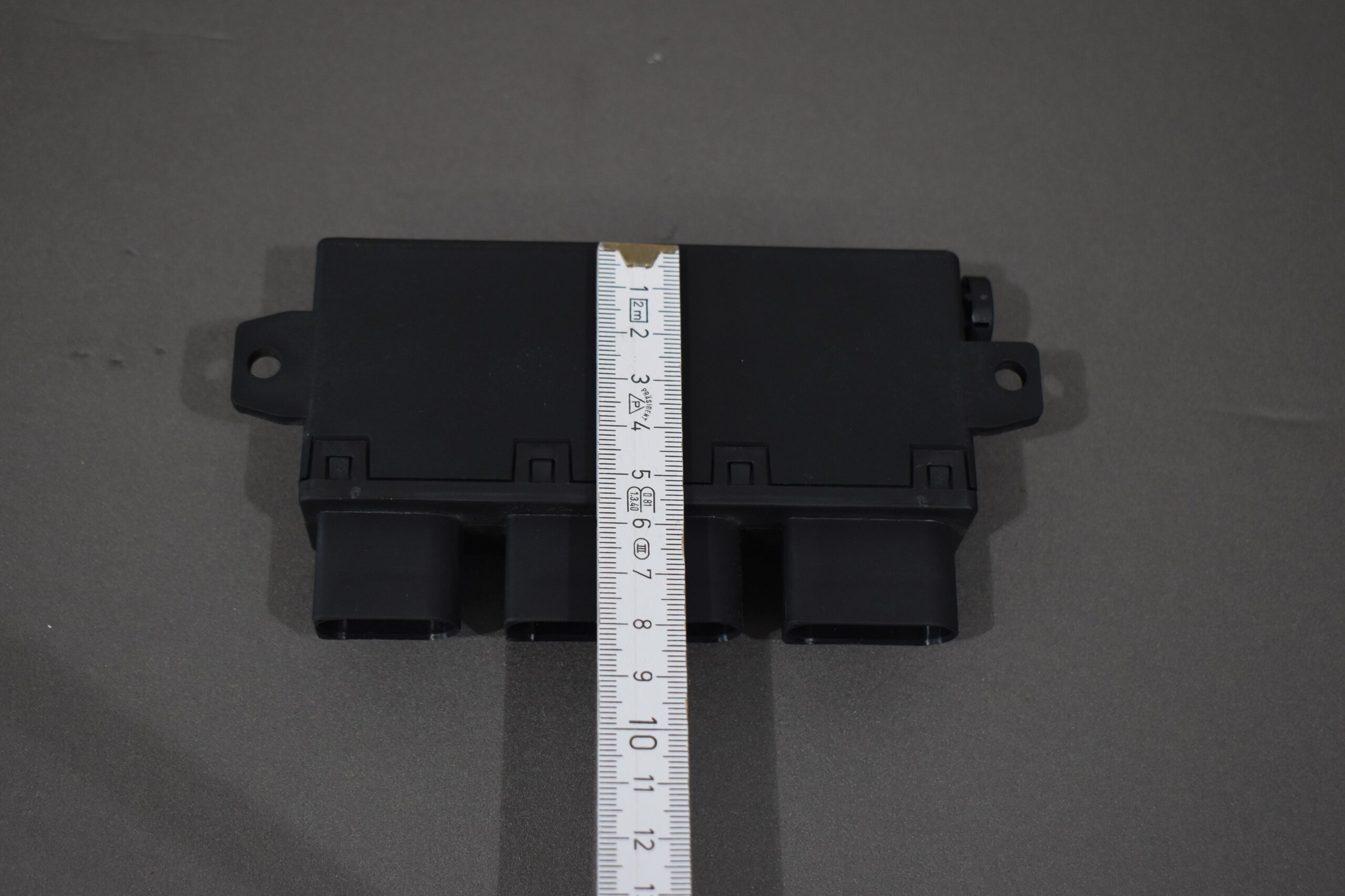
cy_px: 448
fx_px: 2130
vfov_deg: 23.8
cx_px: 672
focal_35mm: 57
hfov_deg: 35.1
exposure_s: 1/250
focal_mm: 38
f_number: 4.8
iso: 800
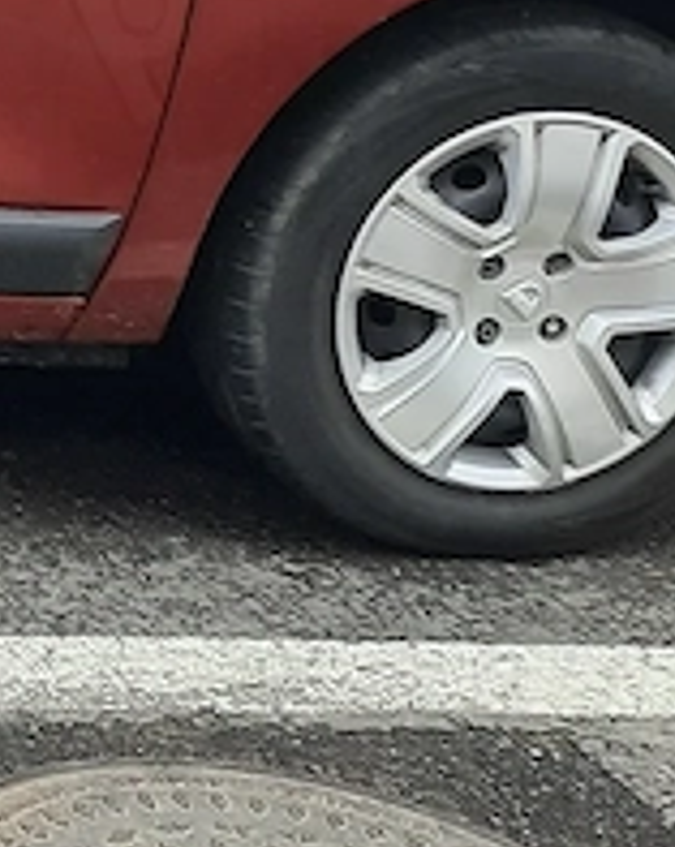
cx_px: -989
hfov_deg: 10.5
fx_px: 3104
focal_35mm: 124
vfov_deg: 15.0
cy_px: -193
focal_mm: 4.6
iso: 32
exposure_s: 1/145
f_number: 2
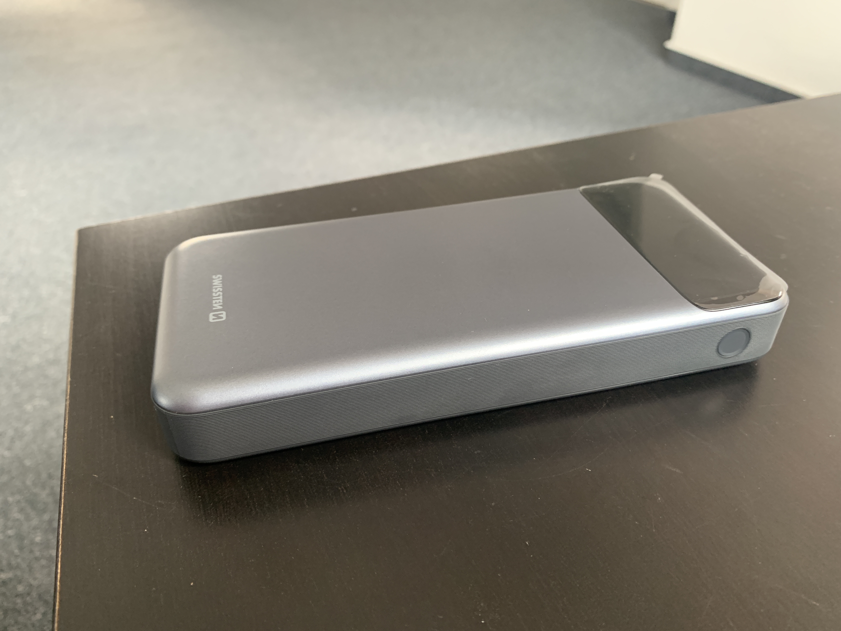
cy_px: 316
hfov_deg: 67.3
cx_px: 420
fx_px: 632
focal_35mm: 26
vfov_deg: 53.1
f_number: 1.8
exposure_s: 1/60
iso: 200
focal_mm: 4.25
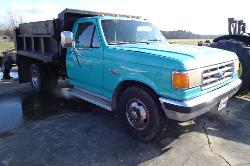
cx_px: 126
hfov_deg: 67.4
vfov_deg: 47.8
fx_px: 187
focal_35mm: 27
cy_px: 72
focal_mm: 4.25
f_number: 3.5
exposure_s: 1/320
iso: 80
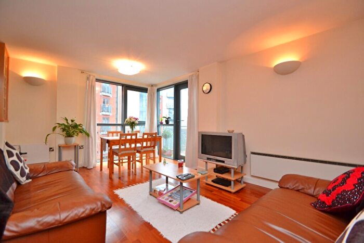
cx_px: 182
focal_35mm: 15
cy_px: 122
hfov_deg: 100.4
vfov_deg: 77.4
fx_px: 152
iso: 640
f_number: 3.5
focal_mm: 10
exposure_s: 1/60
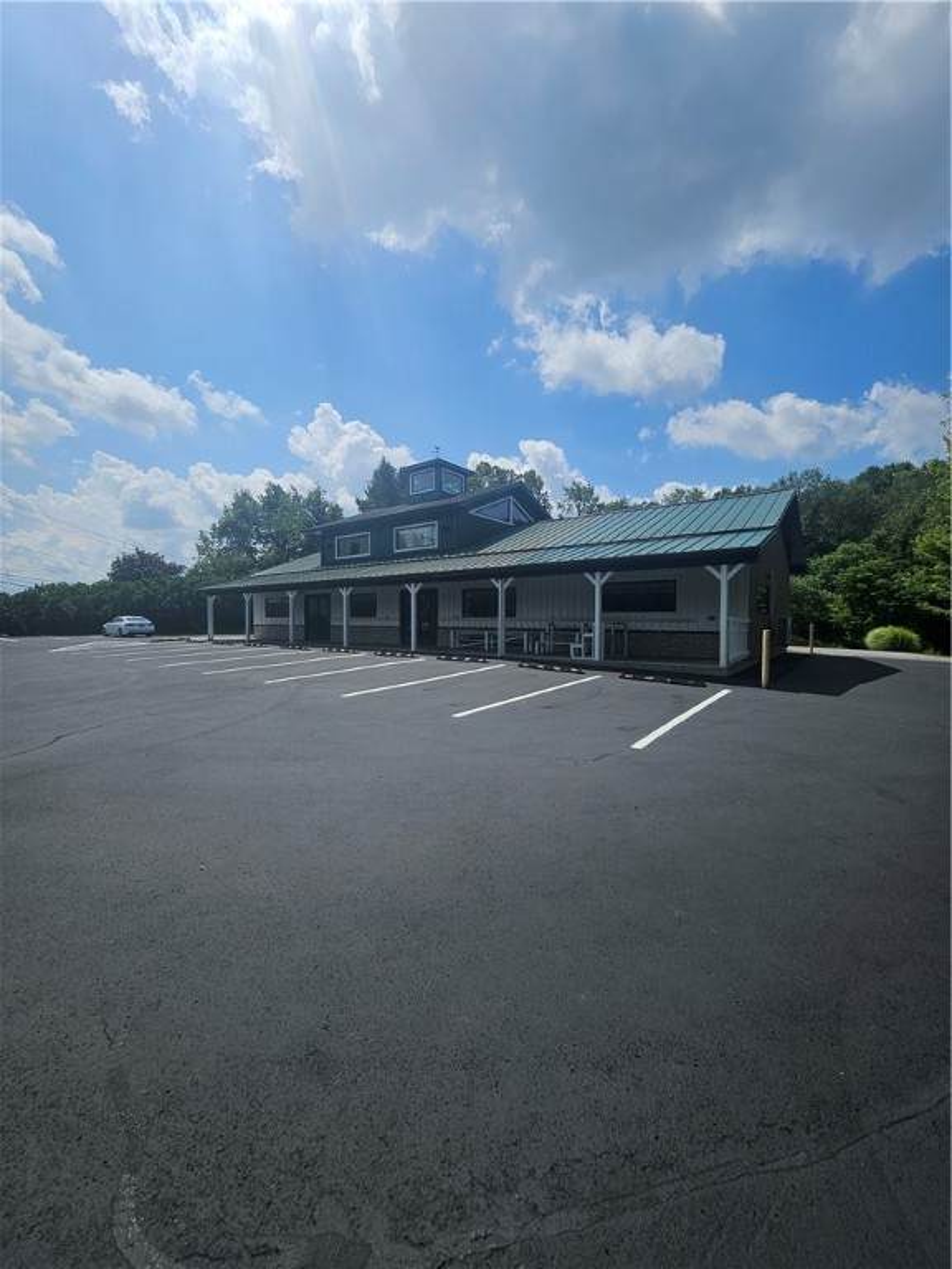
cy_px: 634
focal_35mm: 13
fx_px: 477
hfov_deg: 89.9
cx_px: 476
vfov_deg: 106.2
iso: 32
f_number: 2.2
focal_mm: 1.7
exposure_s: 1/3125
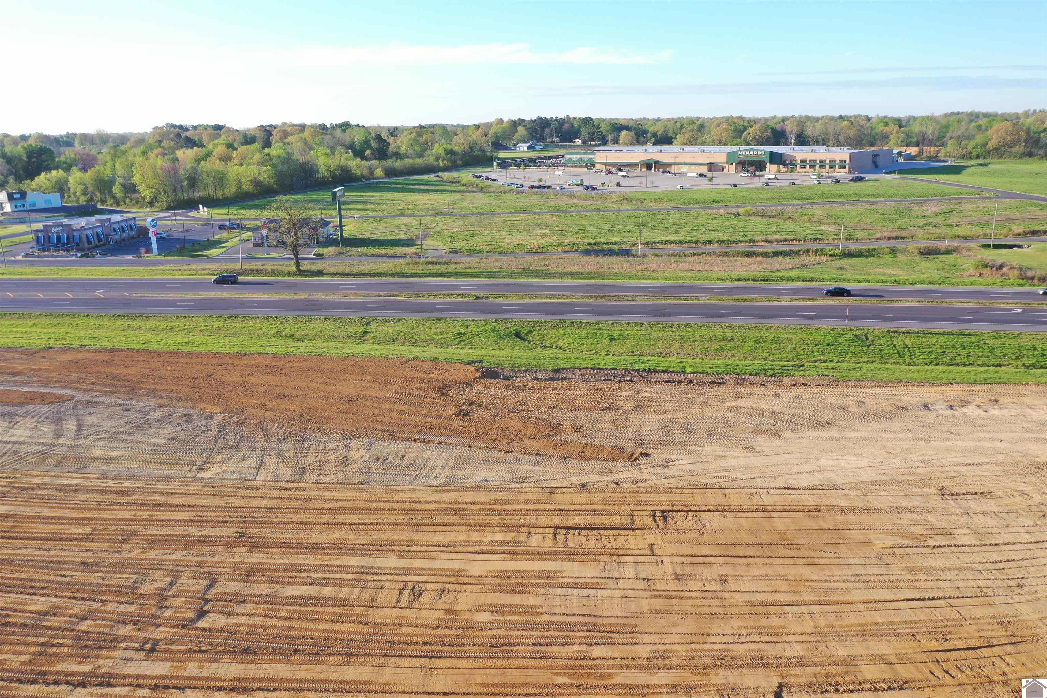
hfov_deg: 65.5
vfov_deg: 46.4
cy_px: 349
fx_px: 814
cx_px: 524
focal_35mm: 28
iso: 100
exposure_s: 1/240
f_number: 5
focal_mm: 10.26
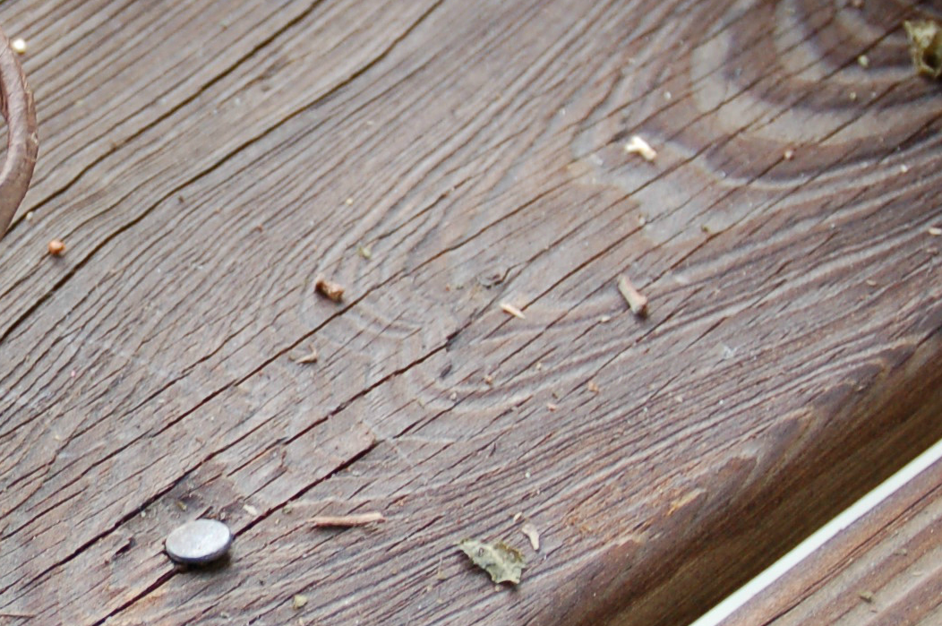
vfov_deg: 8.4
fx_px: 4260
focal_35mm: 163
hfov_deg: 12.4
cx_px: -70
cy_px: 384
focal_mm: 38
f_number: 4.5
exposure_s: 1/40
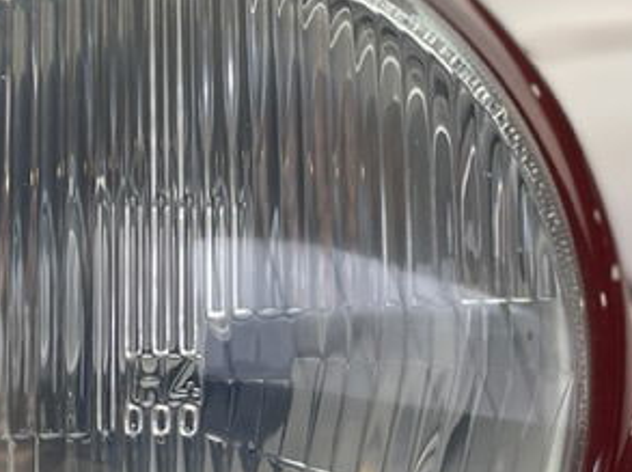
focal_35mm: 91
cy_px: 323
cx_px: 211
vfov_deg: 16.2
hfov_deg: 21.5
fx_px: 1659
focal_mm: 4.2
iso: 100
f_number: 1.6
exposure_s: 1/100
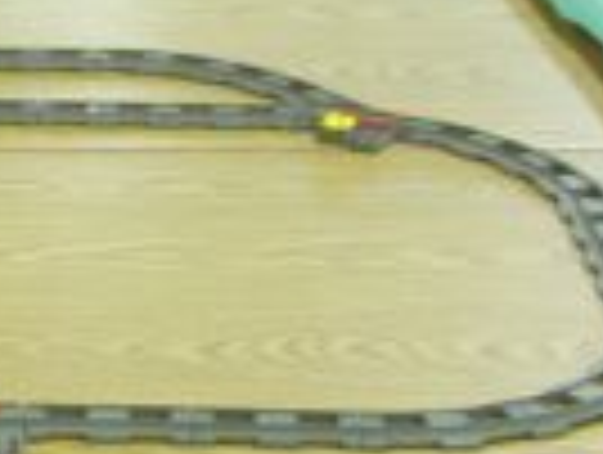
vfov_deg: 9.2
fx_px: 2810
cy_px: 261
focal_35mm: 161
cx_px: -252
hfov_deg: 11.8
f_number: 3.2
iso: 100
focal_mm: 8.2
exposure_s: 1/10.7
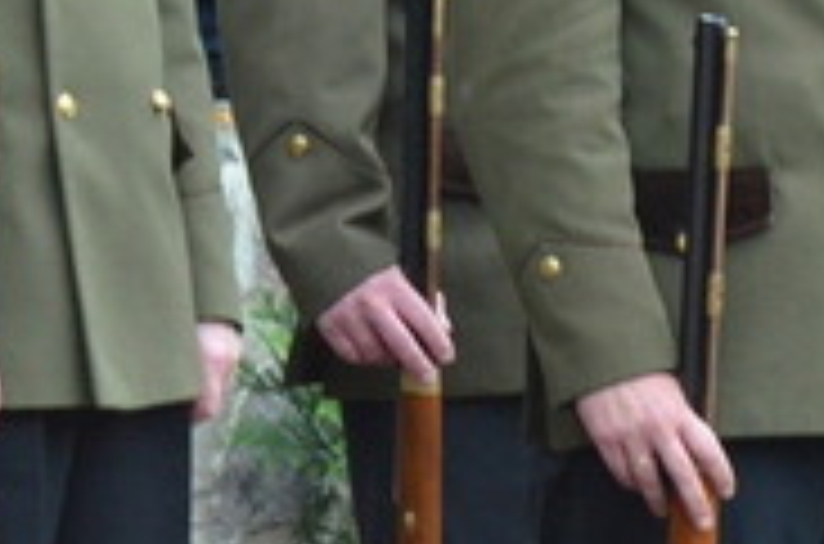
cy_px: -405
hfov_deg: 2.4
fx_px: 19953
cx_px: -653
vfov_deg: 1.6
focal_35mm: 874
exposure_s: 1/60
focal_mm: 150
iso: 1600
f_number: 5.6
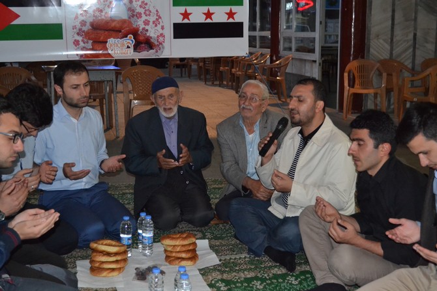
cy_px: 146
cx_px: 218
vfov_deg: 25.8
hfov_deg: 37.8
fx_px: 637
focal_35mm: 52
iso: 3200
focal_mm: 35
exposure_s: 1/60
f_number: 5
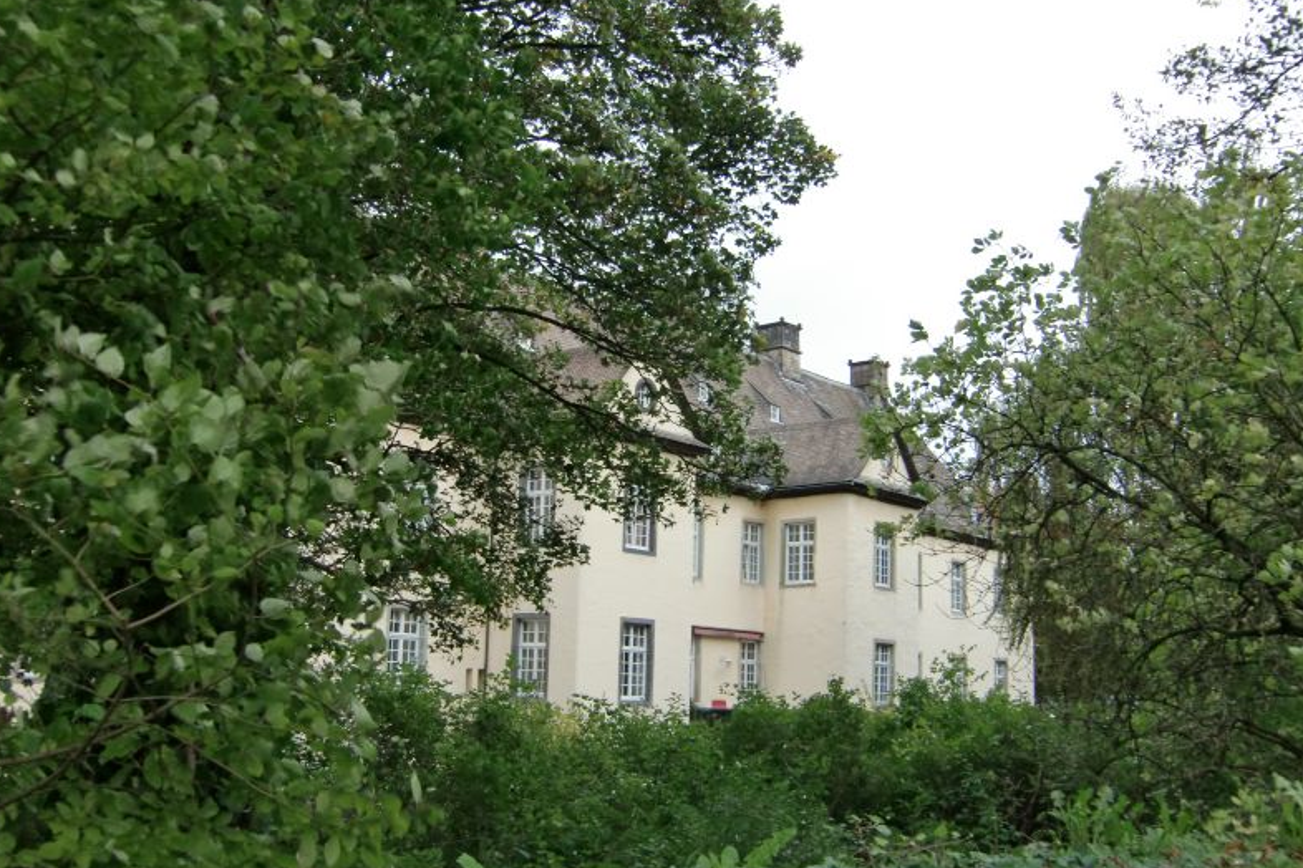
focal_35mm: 36
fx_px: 1303
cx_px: 642
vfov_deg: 36.9
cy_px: 426
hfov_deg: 53.1
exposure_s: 1/60
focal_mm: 6.1
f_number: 3.6
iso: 160
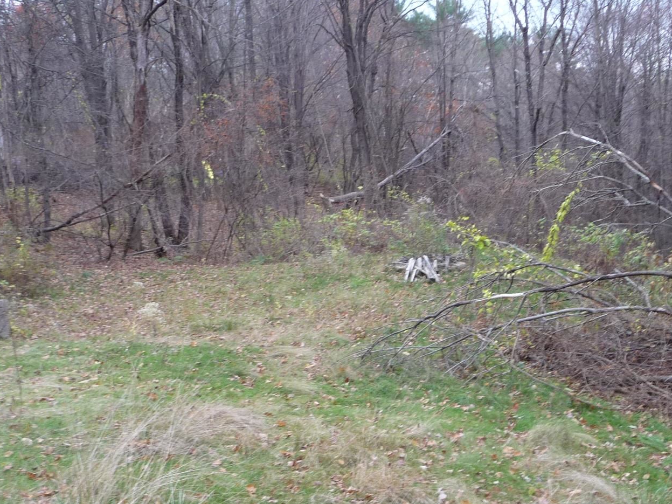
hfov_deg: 41.2
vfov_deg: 31.3
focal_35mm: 46
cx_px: 340
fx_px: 893
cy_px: 325
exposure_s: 1/30
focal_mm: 4.7
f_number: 3.3
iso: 100
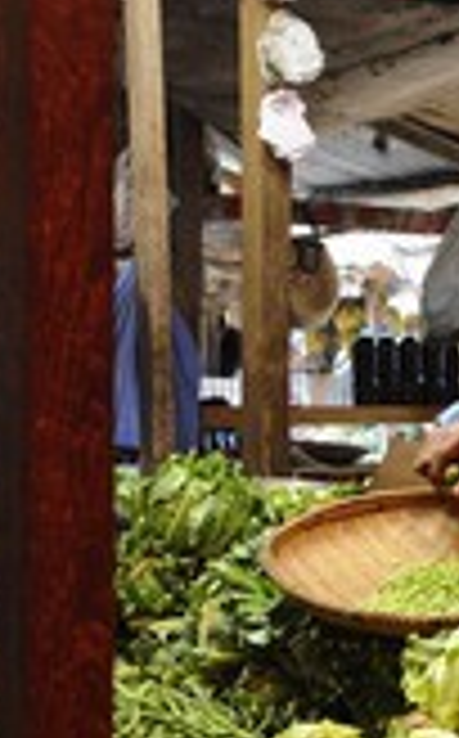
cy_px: 459
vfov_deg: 25.5
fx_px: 1627
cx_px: 297
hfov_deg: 16.0
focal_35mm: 81
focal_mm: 31
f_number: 5
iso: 800
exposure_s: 1/50
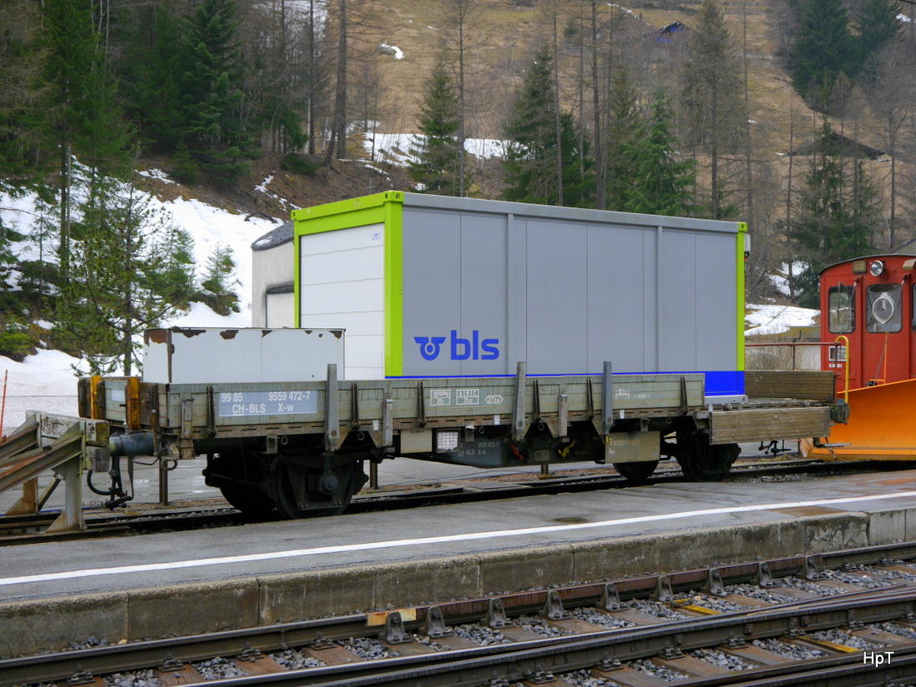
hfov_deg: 41.2
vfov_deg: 31.5
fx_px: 1217
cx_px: 458
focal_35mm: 46
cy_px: 344
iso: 160
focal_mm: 23
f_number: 4.5
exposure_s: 1/125
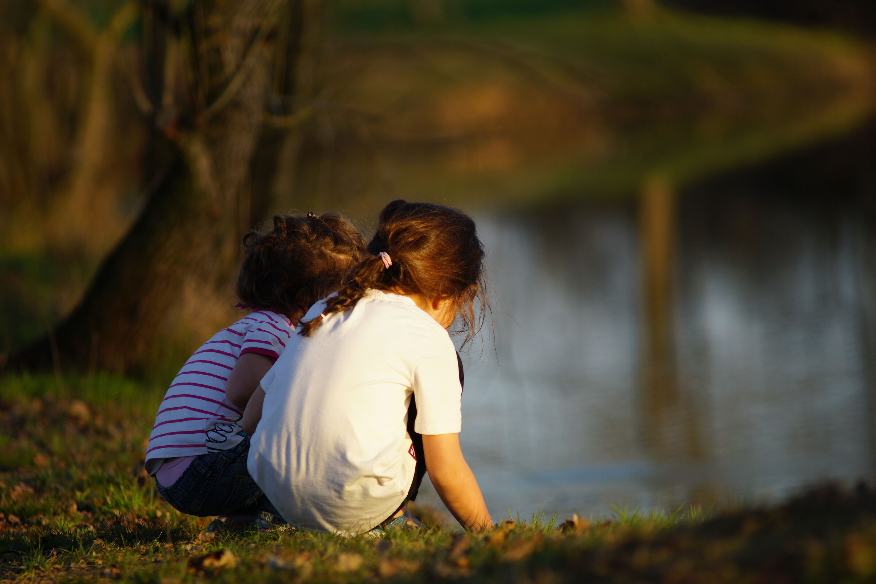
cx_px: 438
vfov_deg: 5.1
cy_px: 292
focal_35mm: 270
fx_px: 6569
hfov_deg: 7.6
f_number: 2.8
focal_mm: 180
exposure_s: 1/1250
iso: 200
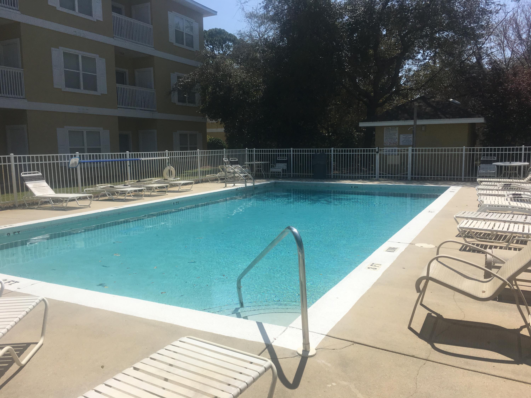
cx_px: 266
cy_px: 199
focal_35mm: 29
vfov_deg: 48.2
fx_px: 445
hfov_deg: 61.7
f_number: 2.2
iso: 25
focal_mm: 4.15
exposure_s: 1/3205
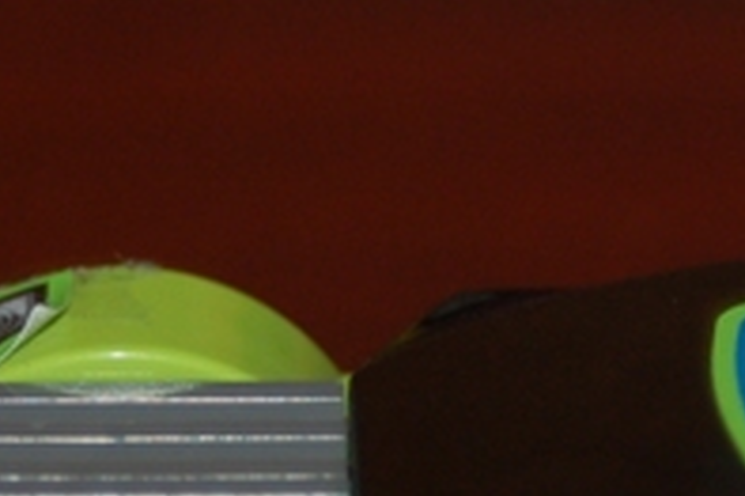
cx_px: 753
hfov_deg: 4.5
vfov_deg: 3.0
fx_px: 9449
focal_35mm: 457
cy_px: 784
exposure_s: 1/60
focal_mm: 80
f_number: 5.6
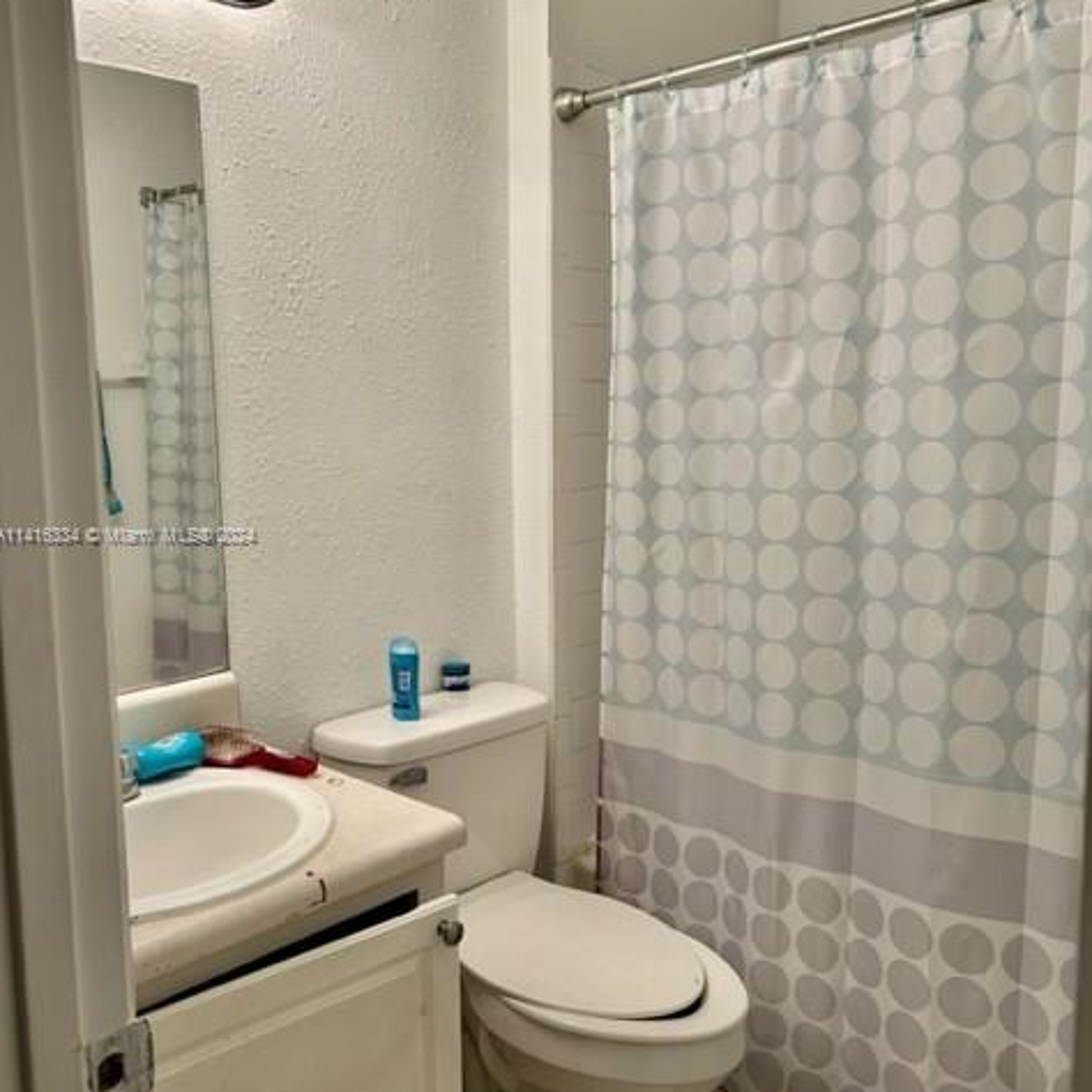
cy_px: 537
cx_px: 544
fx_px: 1106
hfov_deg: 52.5
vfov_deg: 52.5
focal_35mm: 31
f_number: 1.5
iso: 100
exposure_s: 1/60
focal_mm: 5.7
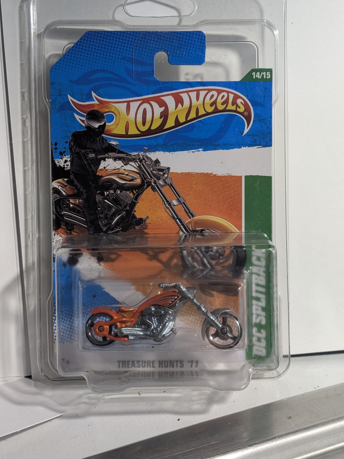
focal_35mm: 50
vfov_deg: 38.2
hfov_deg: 29.1
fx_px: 663
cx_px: 170
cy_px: 229
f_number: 1.68
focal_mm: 6.9
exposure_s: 1/77
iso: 178
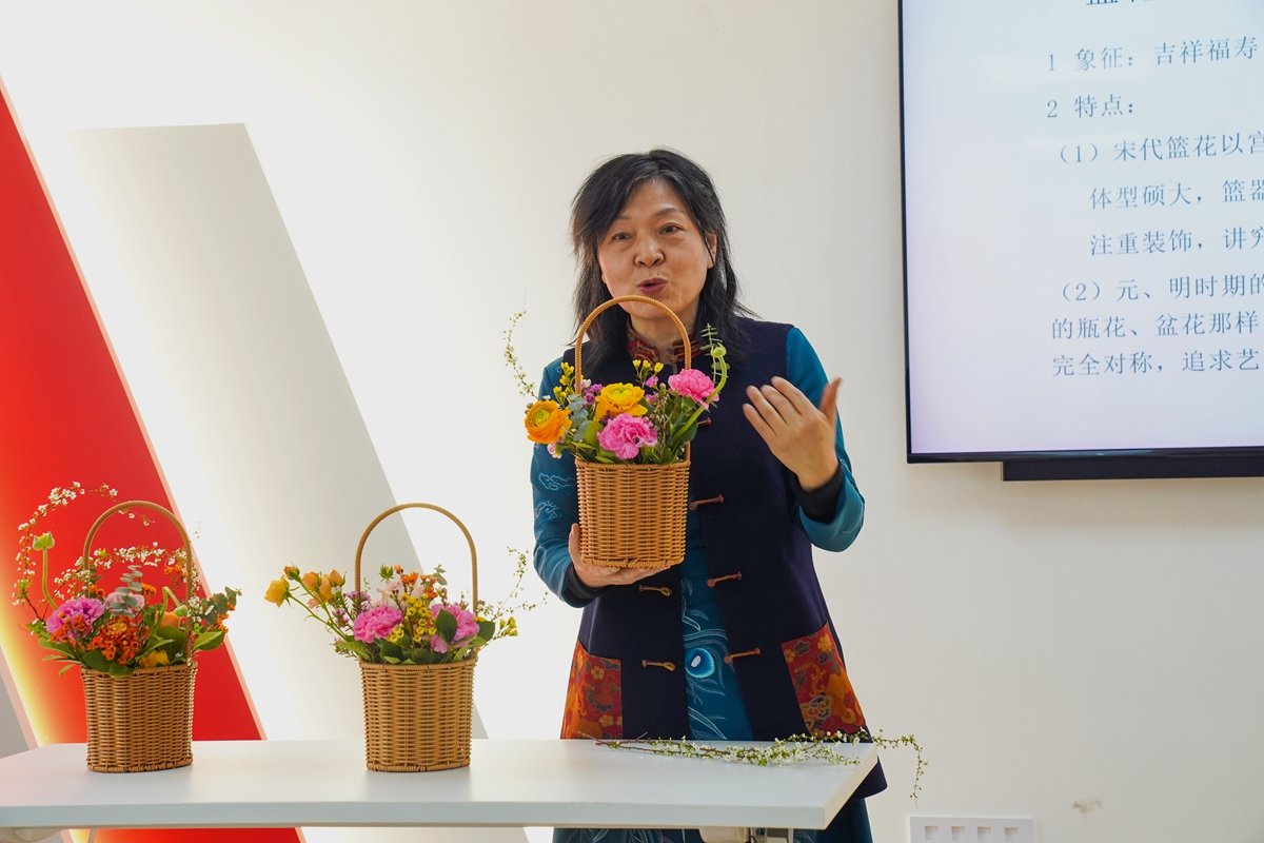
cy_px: 422
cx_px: 632
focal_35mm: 70
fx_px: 2458
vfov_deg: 19.5
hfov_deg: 28.8
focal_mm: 70
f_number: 6.3
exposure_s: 1/60
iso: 1250
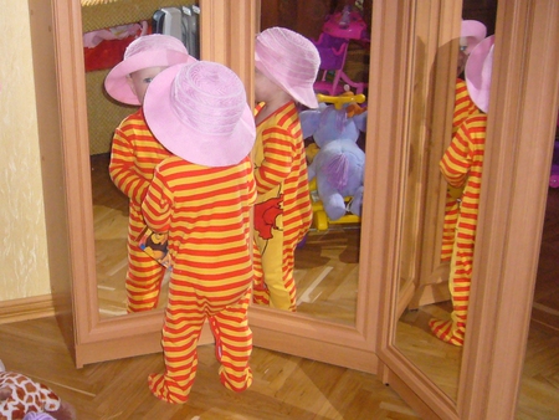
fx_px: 452
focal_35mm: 28
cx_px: 280
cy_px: 210
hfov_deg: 63.4
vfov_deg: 49.8
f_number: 2.8
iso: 200
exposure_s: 1/30
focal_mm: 4.6
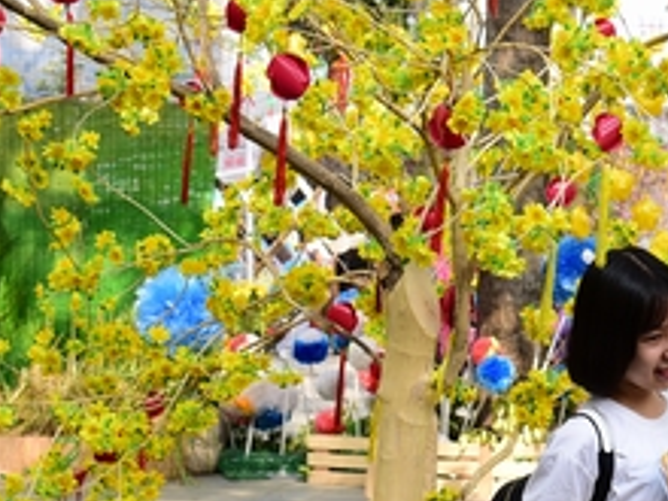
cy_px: 452
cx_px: 556
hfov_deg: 18.0
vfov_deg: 13.6
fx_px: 2084
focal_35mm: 108
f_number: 5
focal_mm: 38
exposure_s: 1/100
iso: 100
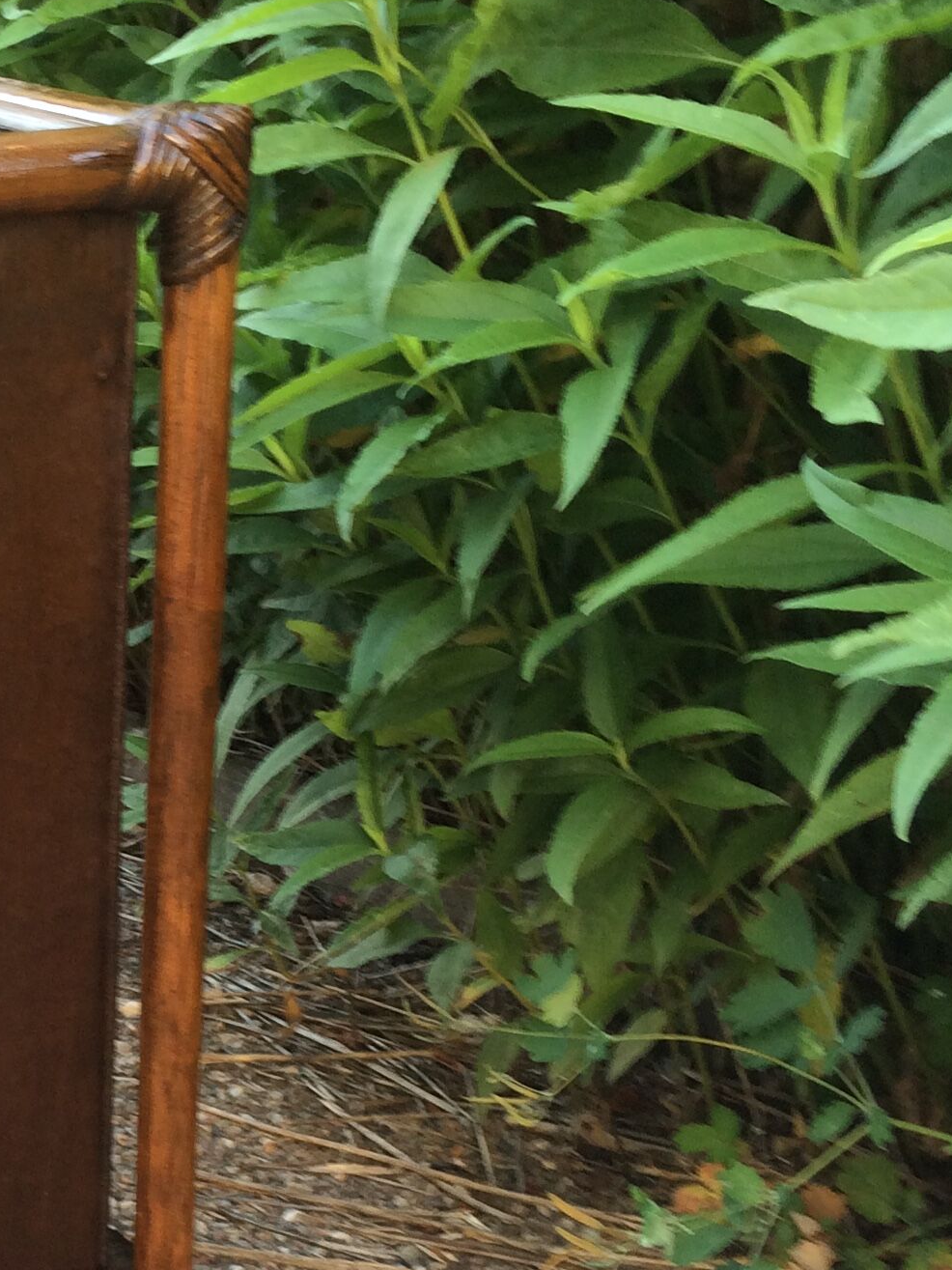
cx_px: -202
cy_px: 899
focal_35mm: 72
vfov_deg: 26.8
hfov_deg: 19.2
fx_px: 2641
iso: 32
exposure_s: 1/50
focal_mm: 4.15
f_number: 2.2
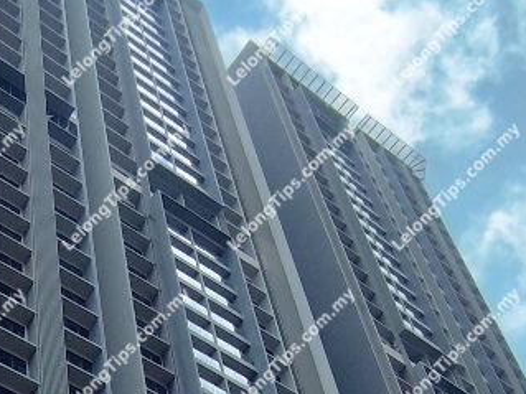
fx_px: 957
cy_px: 551
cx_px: 90
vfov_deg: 20.6
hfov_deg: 29.9
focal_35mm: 63
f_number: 2.2
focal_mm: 1.65
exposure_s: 1/4435
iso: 50
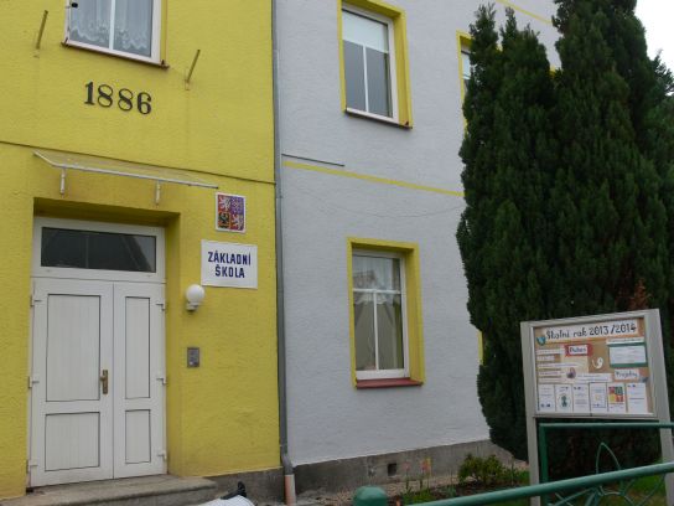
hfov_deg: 52.6
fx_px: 681
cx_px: 337
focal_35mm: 35
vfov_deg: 40.7
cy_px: 253
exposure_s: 1/125
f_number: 5.6
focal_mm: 7.4
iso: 100
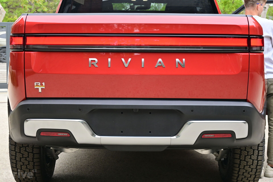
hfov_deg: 31.2
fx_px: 489
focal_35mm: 64
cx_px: 136
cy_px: 91
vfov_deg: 21.1
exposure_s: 1/250
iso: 400
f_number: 8
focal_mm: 43
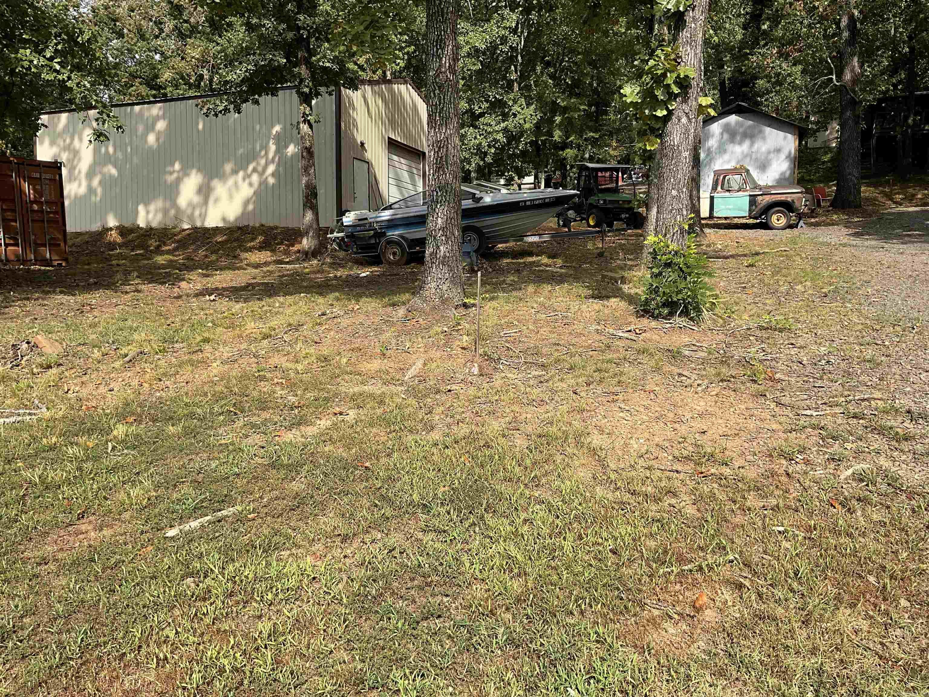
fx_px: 778
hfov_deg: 61.7
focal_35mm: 29
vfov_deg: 48.2
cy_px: 348
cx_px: 464
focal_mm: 3
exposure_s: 1/1121
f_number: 1.8
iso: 16
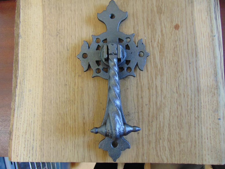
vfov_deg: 54.9
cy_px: 84
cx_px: 112
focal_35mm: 25
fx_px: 162
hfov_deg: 69.4
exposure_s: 1/50
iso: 320
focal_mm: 4.5
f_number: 3
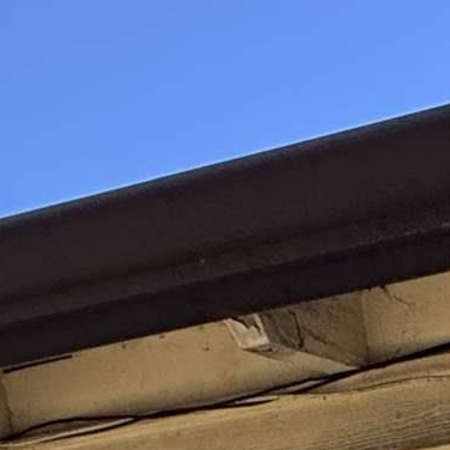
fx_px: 1485
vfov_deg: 11.2
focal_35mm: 101
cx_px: 597
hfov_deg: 16.2
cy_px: 1328
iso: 40
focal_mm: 2.22
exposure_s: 1/267
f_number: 2.2
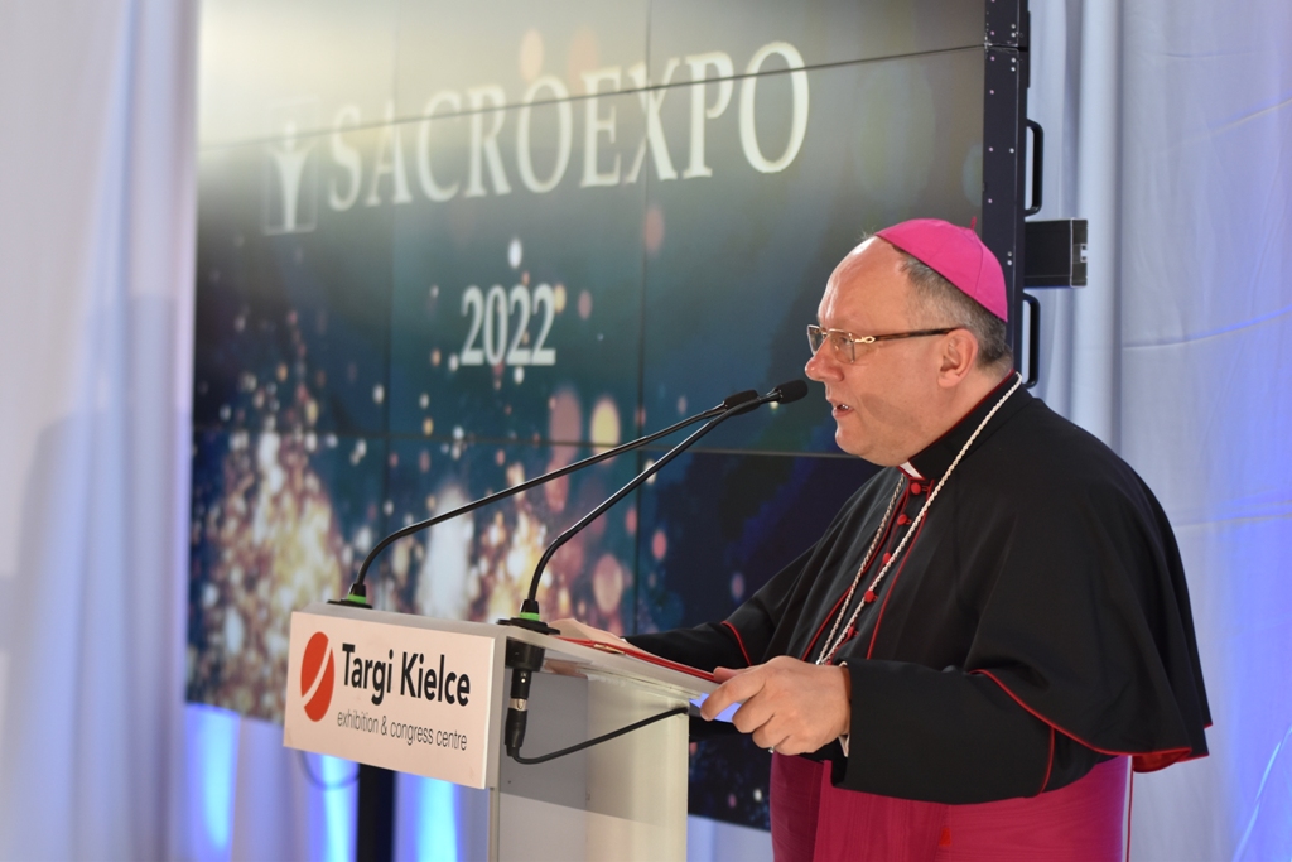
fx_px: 3769
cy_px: 431
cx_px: 646
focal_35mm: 105
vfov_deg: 13.0
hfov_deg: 19.5
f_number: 2.8
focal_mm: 70
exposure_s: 1/100
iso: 560
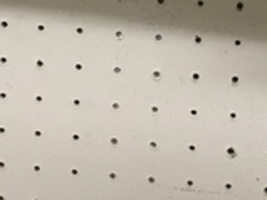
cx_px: 167
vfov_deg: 9.4
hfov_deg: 14.0
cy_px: -272
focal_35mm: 141
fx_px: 1087
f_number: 2.2
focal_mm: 4.15
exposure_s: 1/30
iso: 100
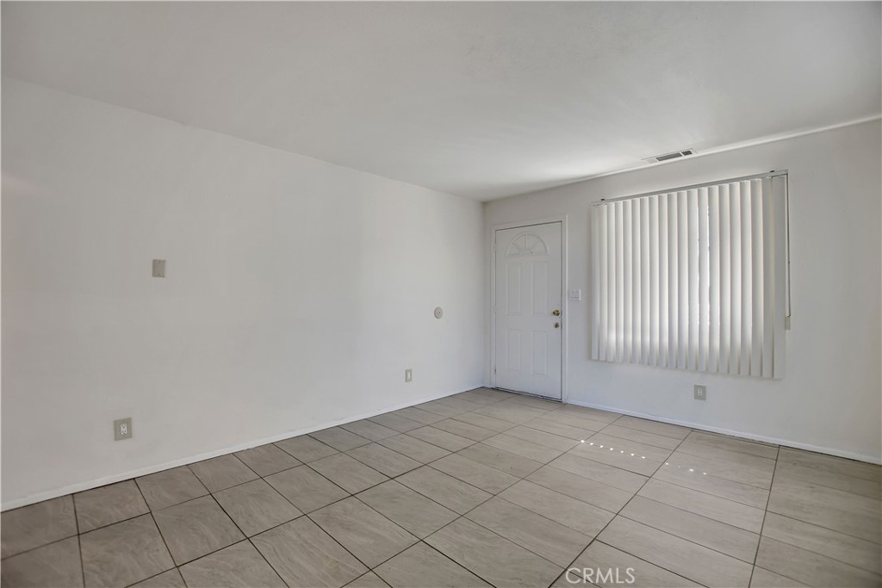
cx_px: 441
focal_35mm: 15
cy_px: 294
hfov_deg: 100.4
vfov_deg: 77.3
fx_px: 368
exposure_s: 1/250
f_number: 8
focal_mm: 10
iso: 400
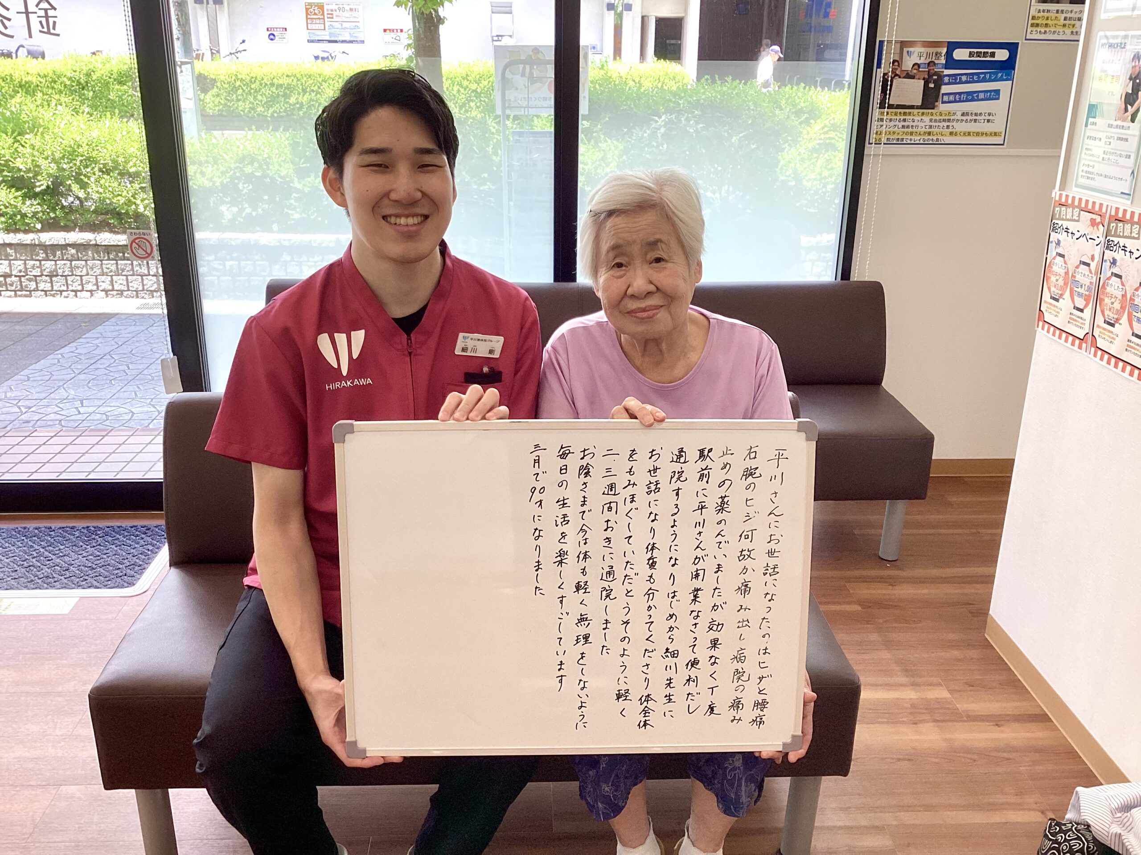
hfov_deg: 58.4
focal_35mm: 31
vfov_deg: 45.4
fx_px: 1022
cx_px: 570
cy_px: 428
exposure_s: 1/120
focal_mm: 3.3
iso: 64
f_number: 2.4
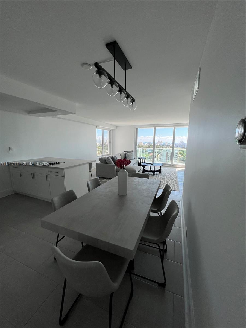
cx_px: 123
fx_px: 123
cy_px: 164
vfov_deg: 106.2
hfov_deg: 89.9
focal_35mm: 13
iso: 32
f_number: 1.8
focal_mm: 1.57
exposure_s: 1/779
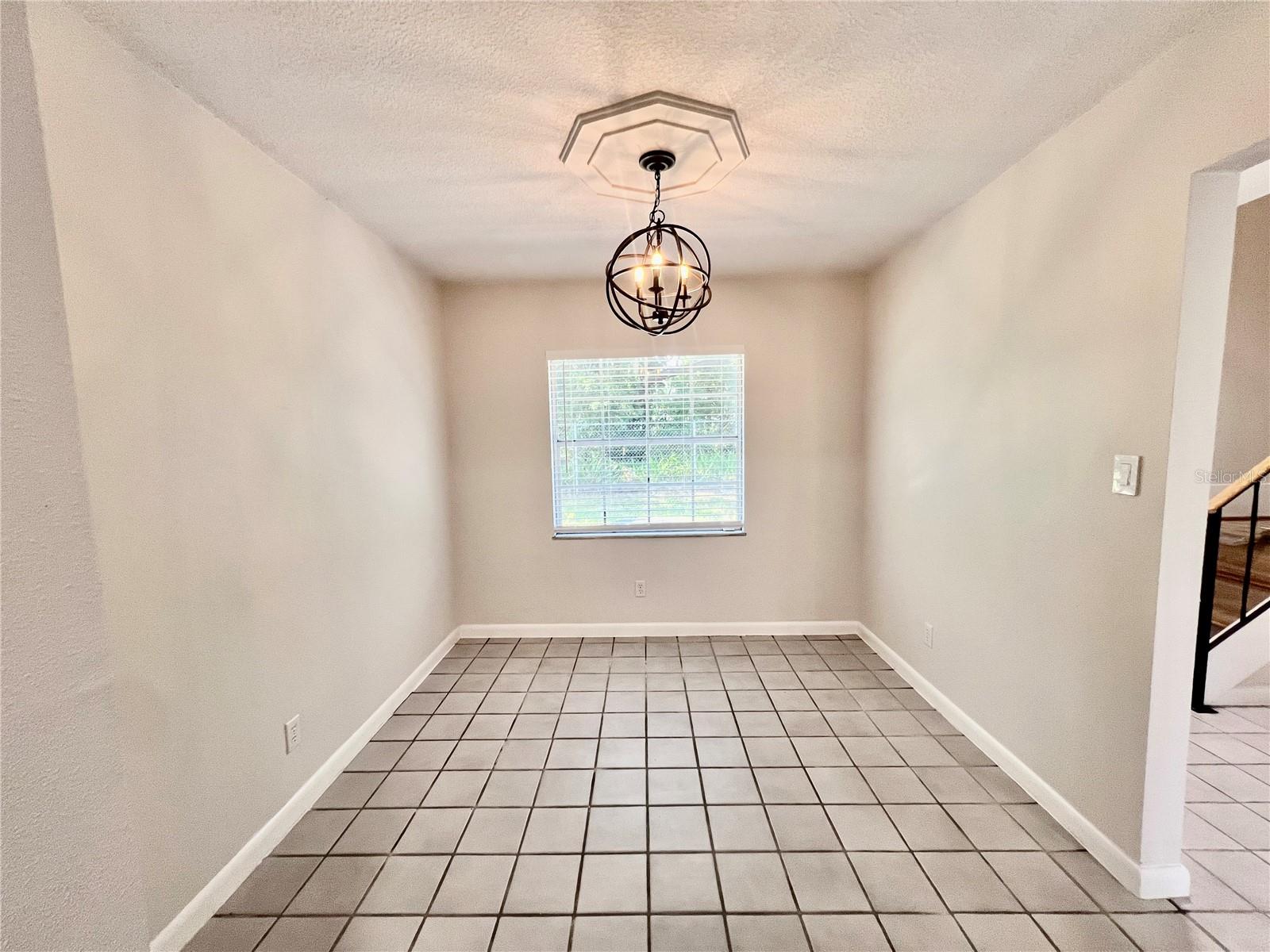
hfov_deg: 106.2
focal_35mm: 13
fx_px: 477
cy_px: 476
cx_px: 635
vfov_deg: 89.9
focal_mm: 1.57
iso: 125
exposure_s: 1/120
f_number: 1.8
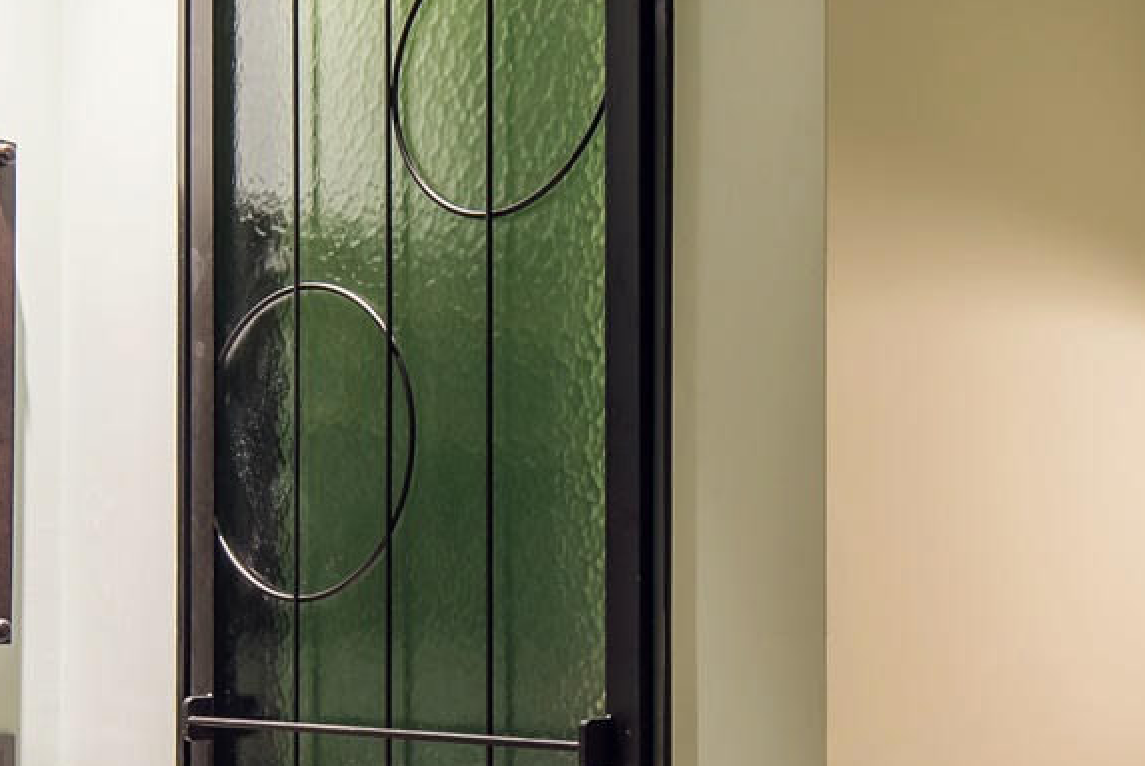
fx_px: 1591
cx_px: 581
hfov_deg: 39.6
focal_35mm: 50
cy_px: 591
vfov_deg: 26.6
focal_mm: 14
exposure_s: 4
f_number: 13
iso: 64
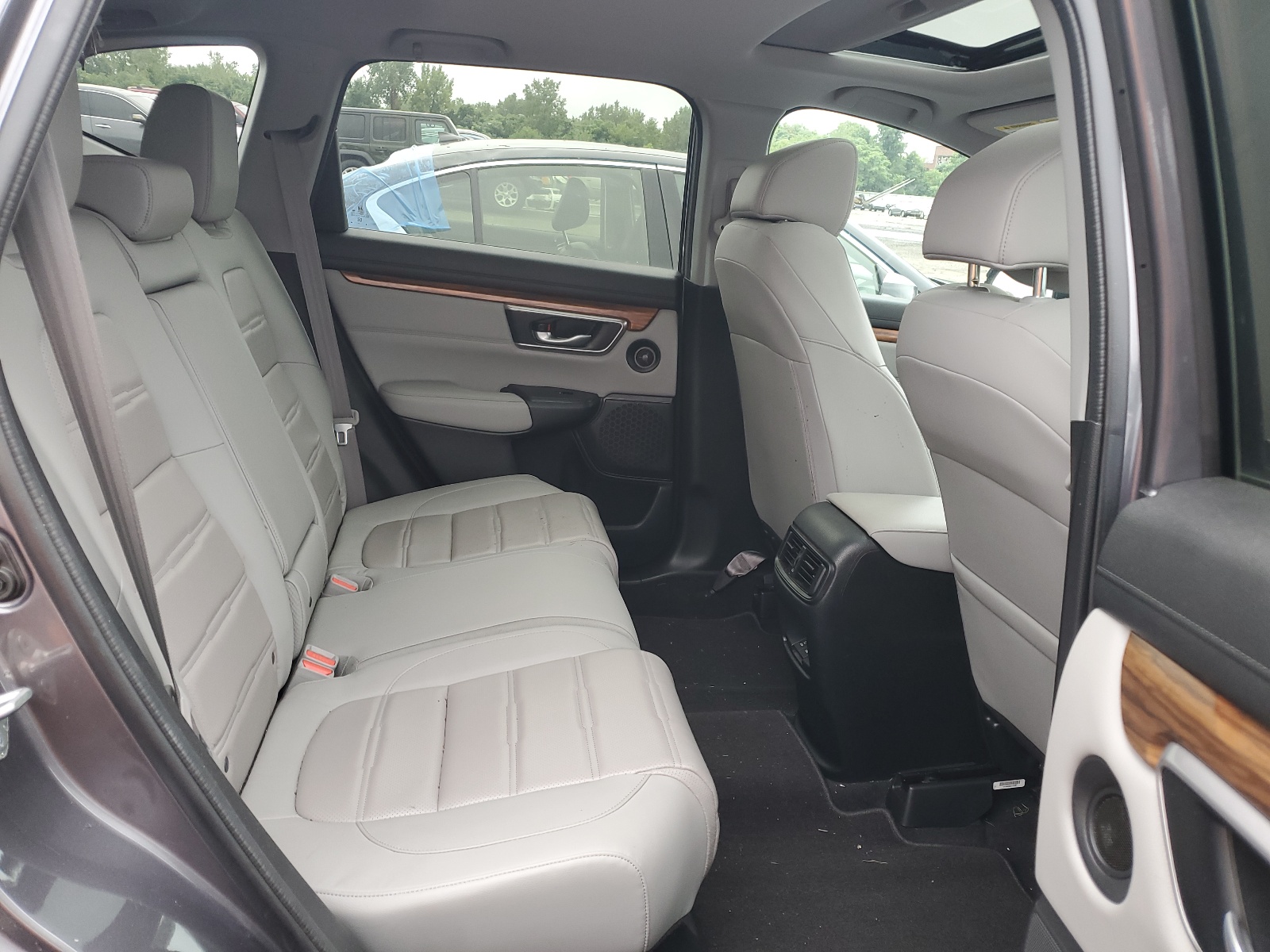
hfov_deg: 67.3
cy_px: 476
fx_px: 954
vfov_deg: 53.1
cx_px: 635
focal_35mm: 26
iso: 60
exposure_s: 1/120
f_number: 1.5
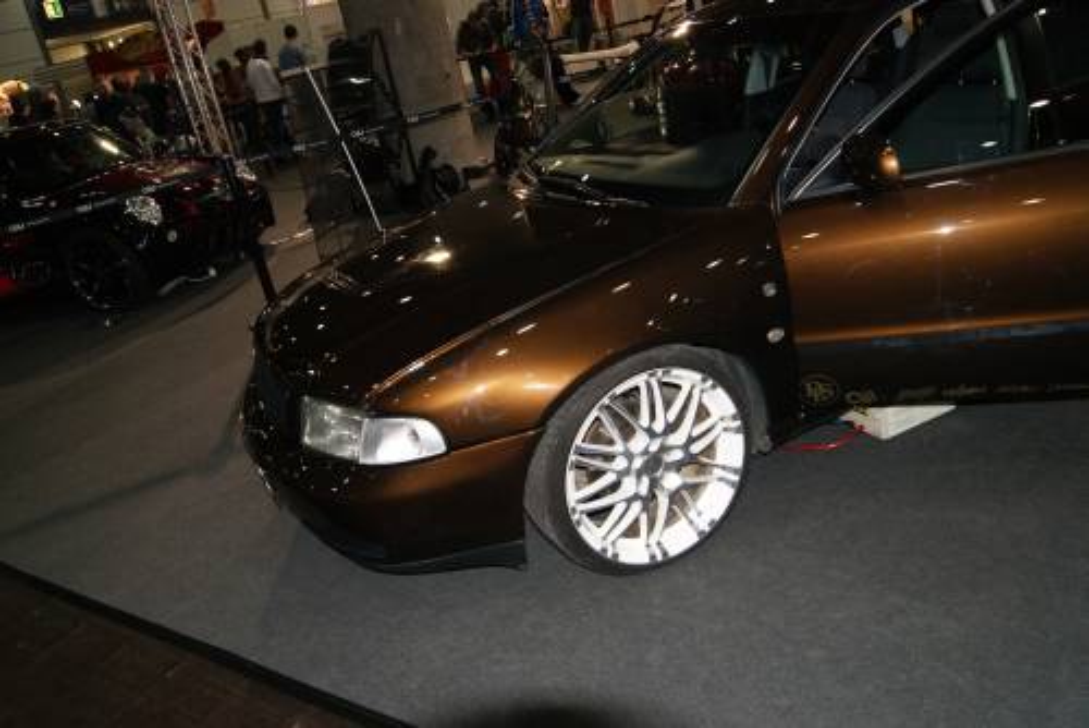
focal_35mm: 30
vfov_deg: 43.7
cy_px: 364
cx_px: 544
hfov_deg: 61.9
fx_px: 908
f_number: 5.6
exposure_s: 1/60
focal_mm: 20
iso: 400
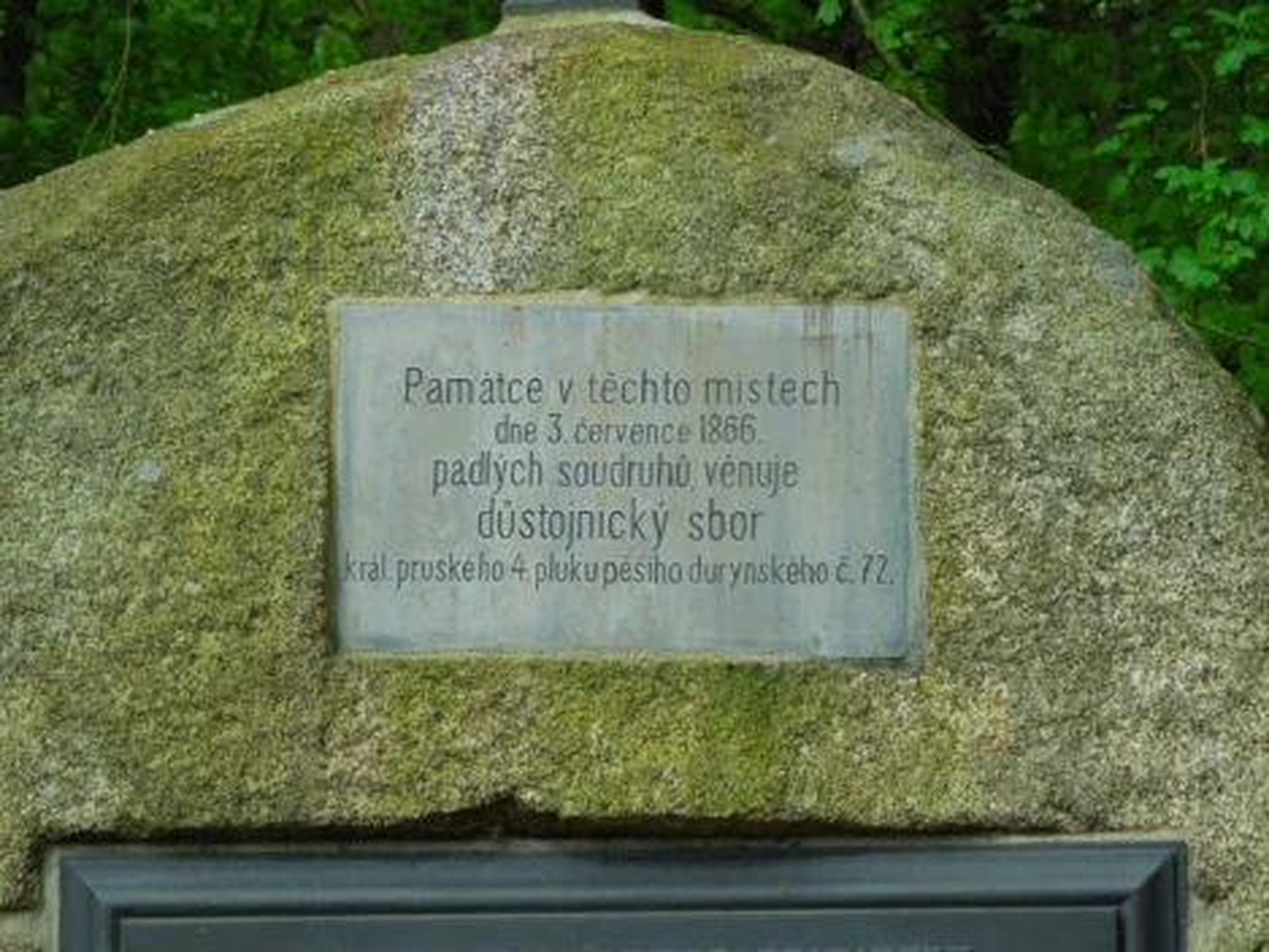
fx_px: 5537
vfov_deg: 9.8
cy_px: 476
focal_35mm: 151
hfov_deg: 13.1
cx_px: 634
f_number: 4.9
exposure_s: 1/250
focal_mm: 27.2
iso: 400
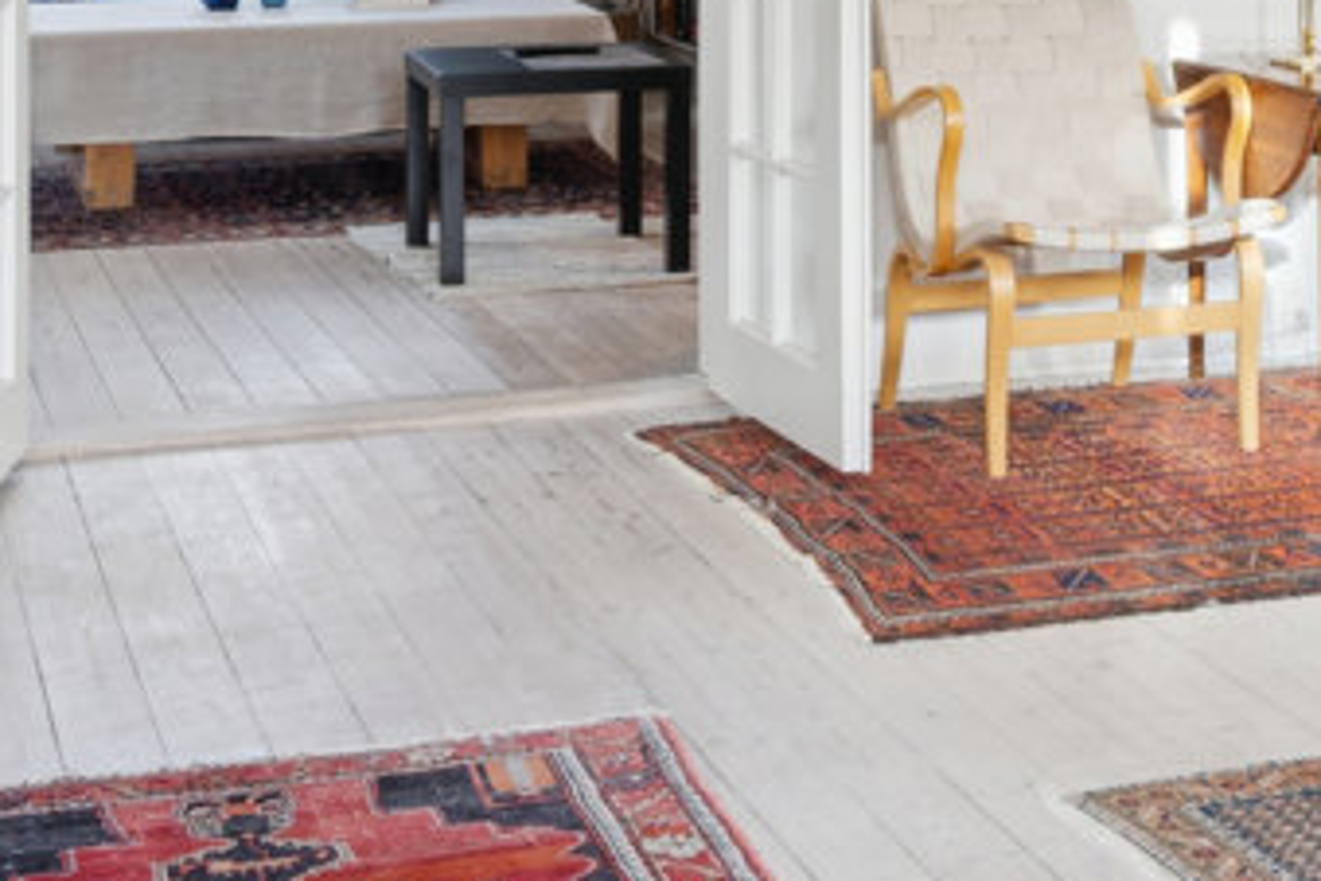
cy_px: -207
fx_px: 2702
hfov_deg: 27.3
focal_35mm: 74
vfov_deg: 17.5
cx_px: 908
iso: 200
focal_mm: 15
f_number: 8
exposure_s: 1/20
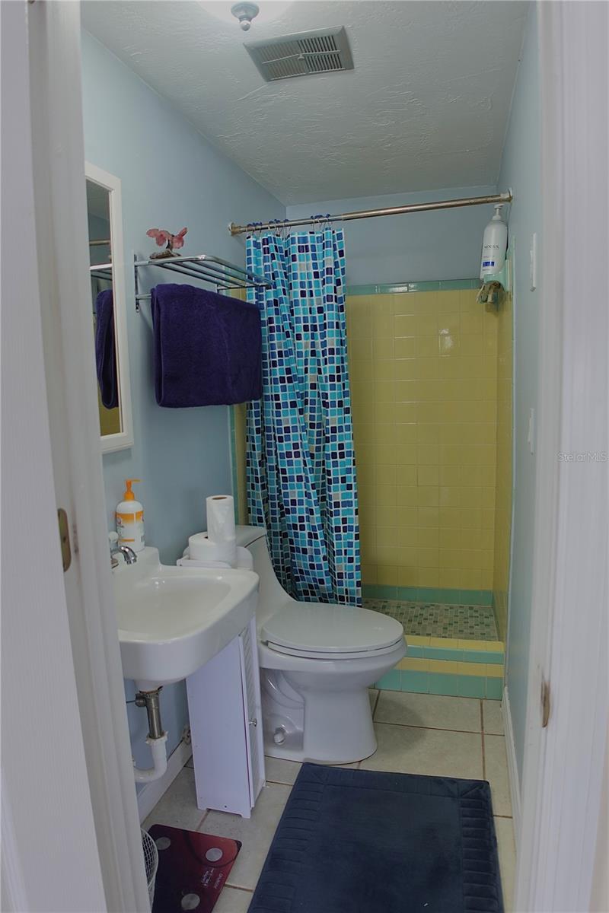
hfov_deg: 53.1
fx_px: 609
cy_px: 456
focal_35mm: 24
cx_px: 304
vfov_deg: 73.7
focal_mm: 9.4
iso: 125
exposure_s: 1/30
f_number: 2.2
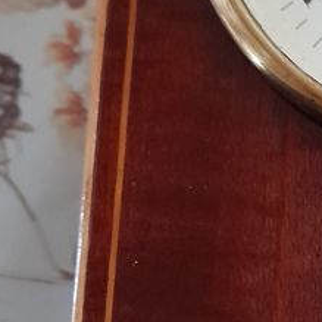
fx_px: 1063
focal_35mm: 101
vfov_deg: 17.2
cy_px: 190
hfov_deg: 15.8
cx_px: 490
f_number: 2
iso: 800
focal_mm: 4.6
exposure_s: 1/10
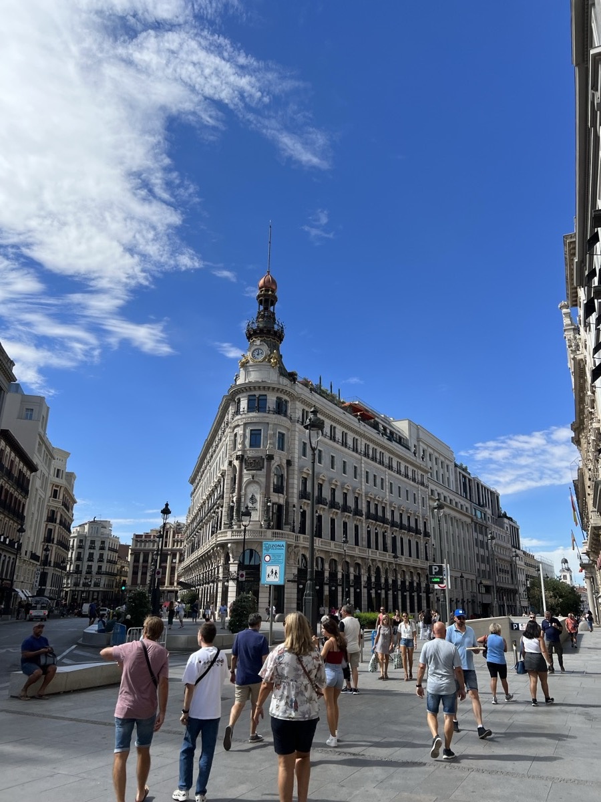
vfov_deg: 67.3
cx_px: 300
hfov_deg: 53.1
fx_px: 602
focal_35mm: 26
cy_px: 401
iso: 50
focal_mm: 5.7
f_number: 1.5
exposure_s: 1/3571
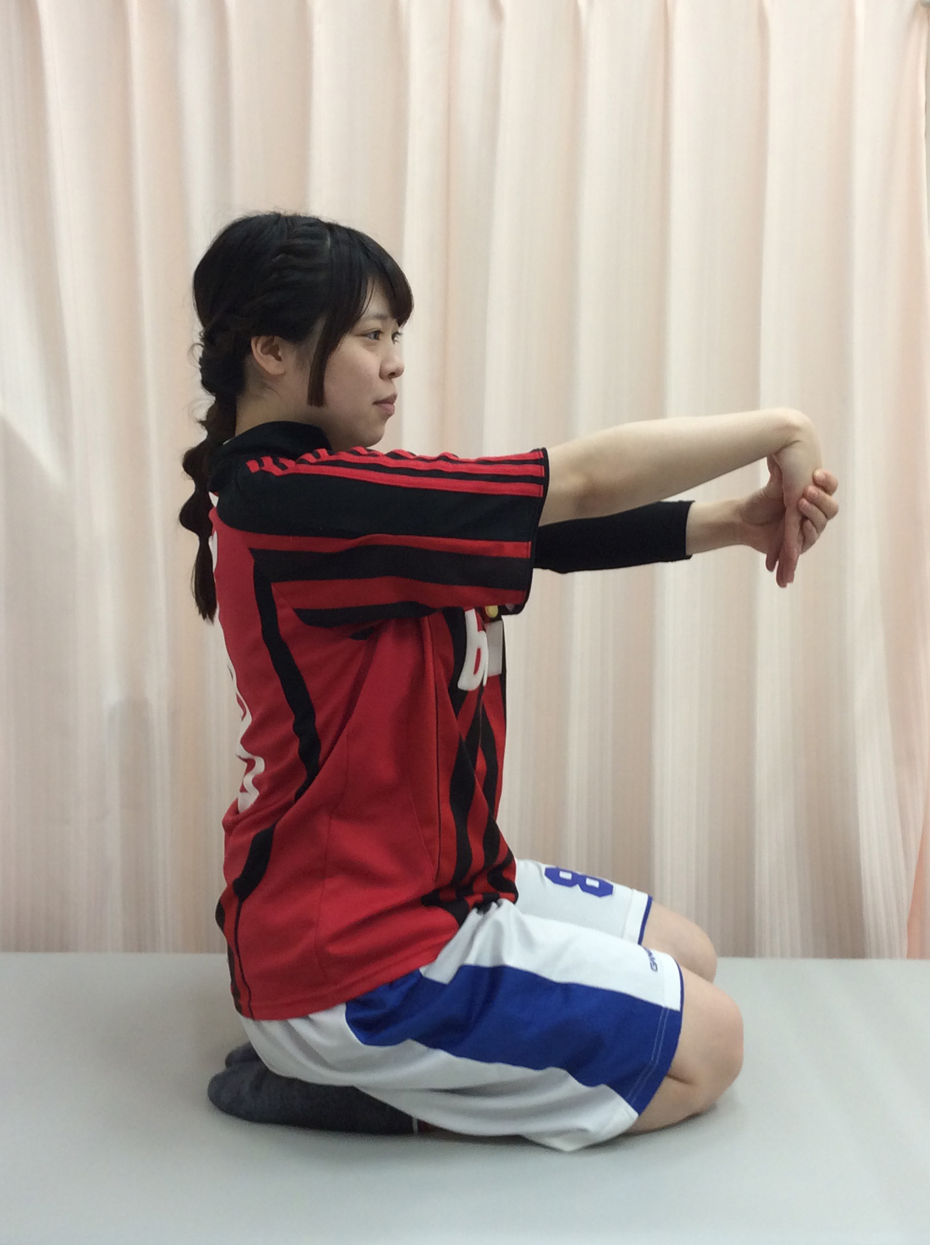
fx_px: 1149
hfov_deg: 44.1
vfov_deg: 56.9
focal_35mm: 32
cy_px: 622
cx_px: 465
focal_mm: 3.3
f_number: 2.4
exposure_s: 1/25
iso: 40
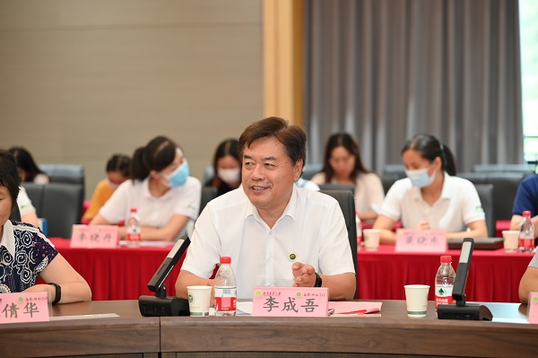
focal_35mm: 102
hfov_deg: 20.0
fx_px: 1523
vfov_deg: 13.4
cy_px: 179
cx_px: 269
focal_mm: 102
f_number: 2.8
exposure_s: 1/200
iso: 1250
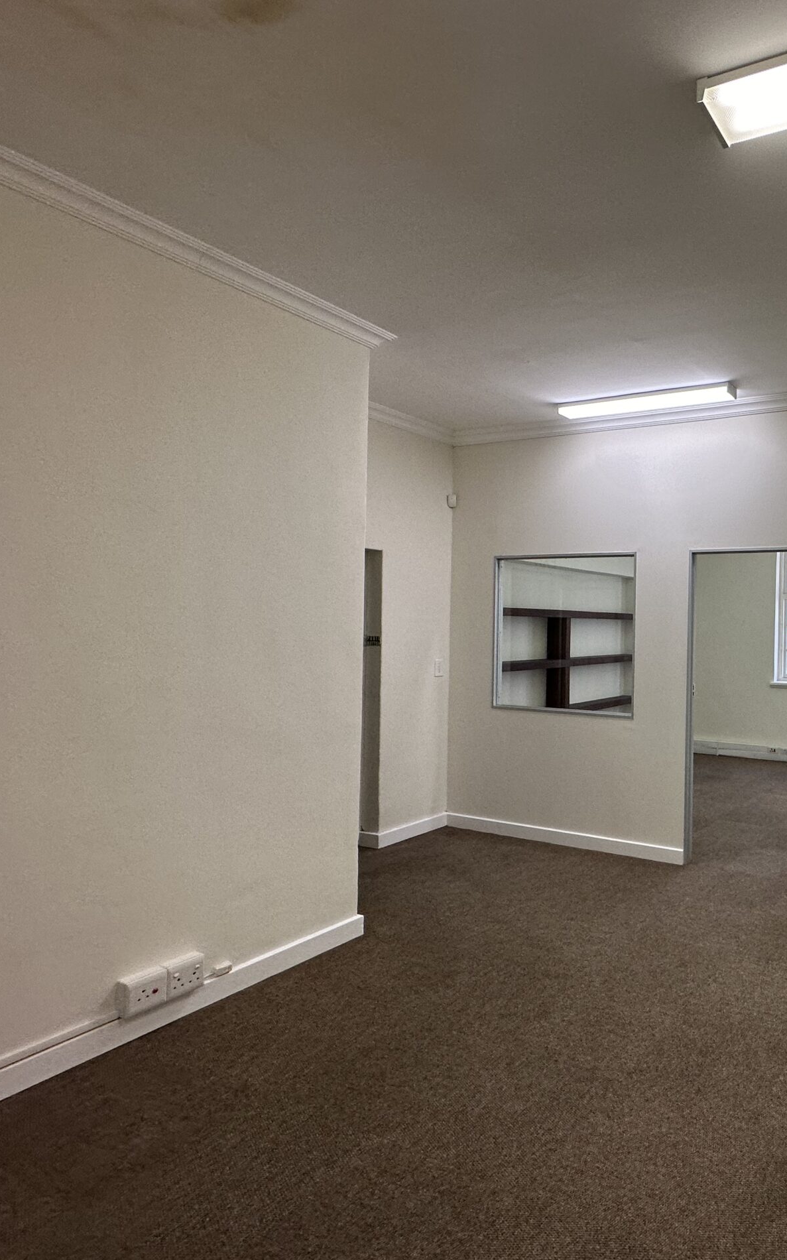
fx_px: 687
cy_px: 626
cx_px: 750
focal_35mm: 20
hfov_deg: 50.6
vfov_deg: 85.1
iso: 100
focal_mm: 2.22
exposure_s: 1/100
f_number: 2.2
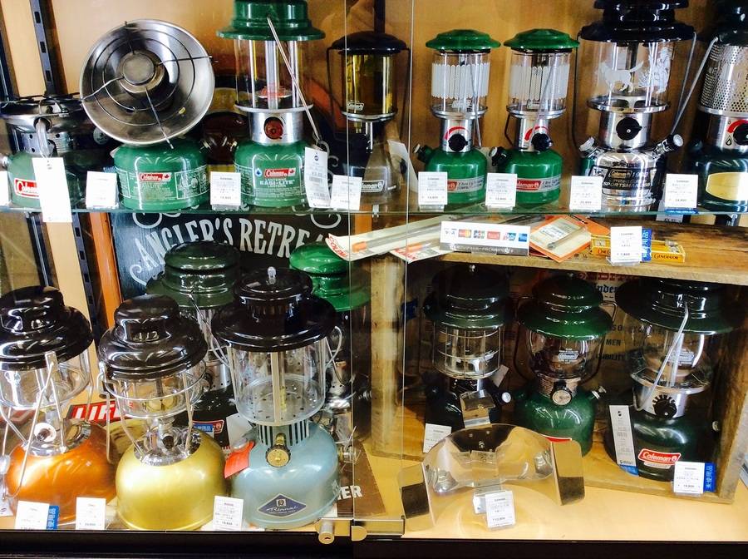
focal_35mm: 32
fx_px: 690
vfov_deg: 44.0
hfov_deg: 56.9
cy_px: 280
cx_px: 374
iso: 40
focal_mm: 3.3
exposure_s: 1/40
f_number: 2.4
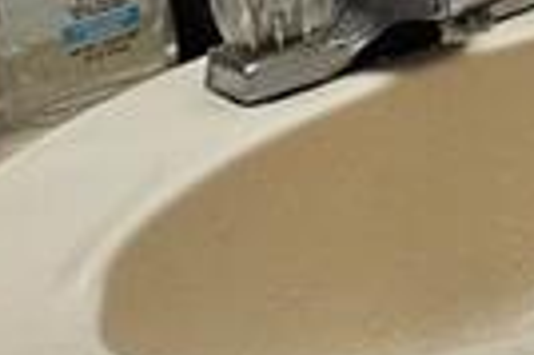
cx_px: 1423
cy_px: -487
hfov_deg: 12.1
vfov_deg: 10.0
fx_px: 1793
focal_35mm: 121
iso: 80
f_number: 2.2
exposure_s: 1/120
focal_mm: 2.2
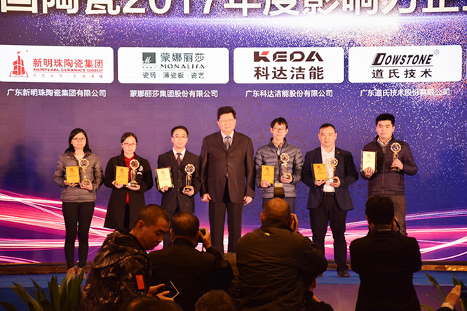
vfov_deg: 10.7
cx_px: 234
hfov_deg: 16.1
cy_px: 156
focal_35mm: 128
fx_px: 1653
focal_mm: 85
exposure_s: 1/80
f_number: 5.3
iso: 400
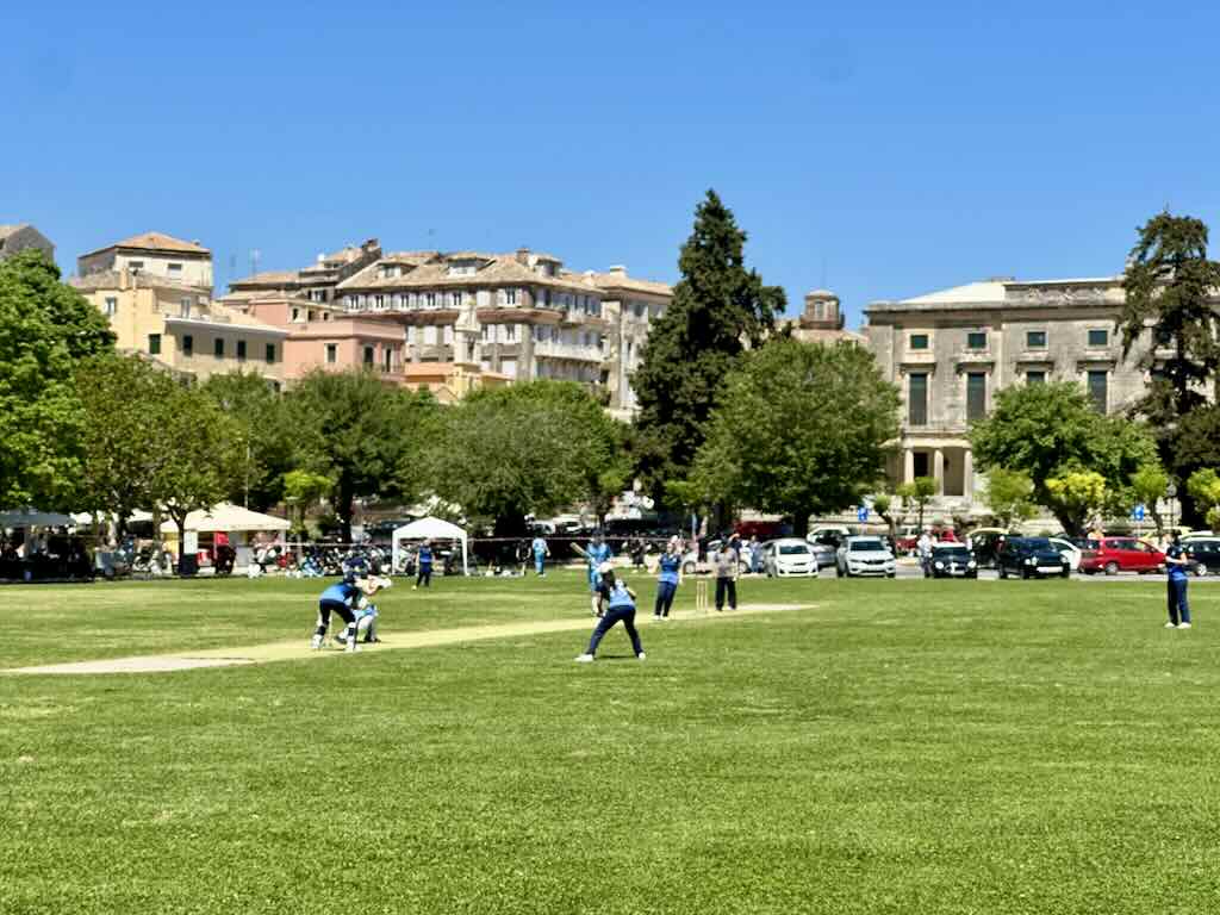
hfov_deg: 25.3
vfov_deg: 19.1
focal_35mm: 77
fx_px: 2714
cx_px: 610
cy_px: 458
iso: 32
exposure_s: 1/758
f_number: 2.8
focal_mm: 9
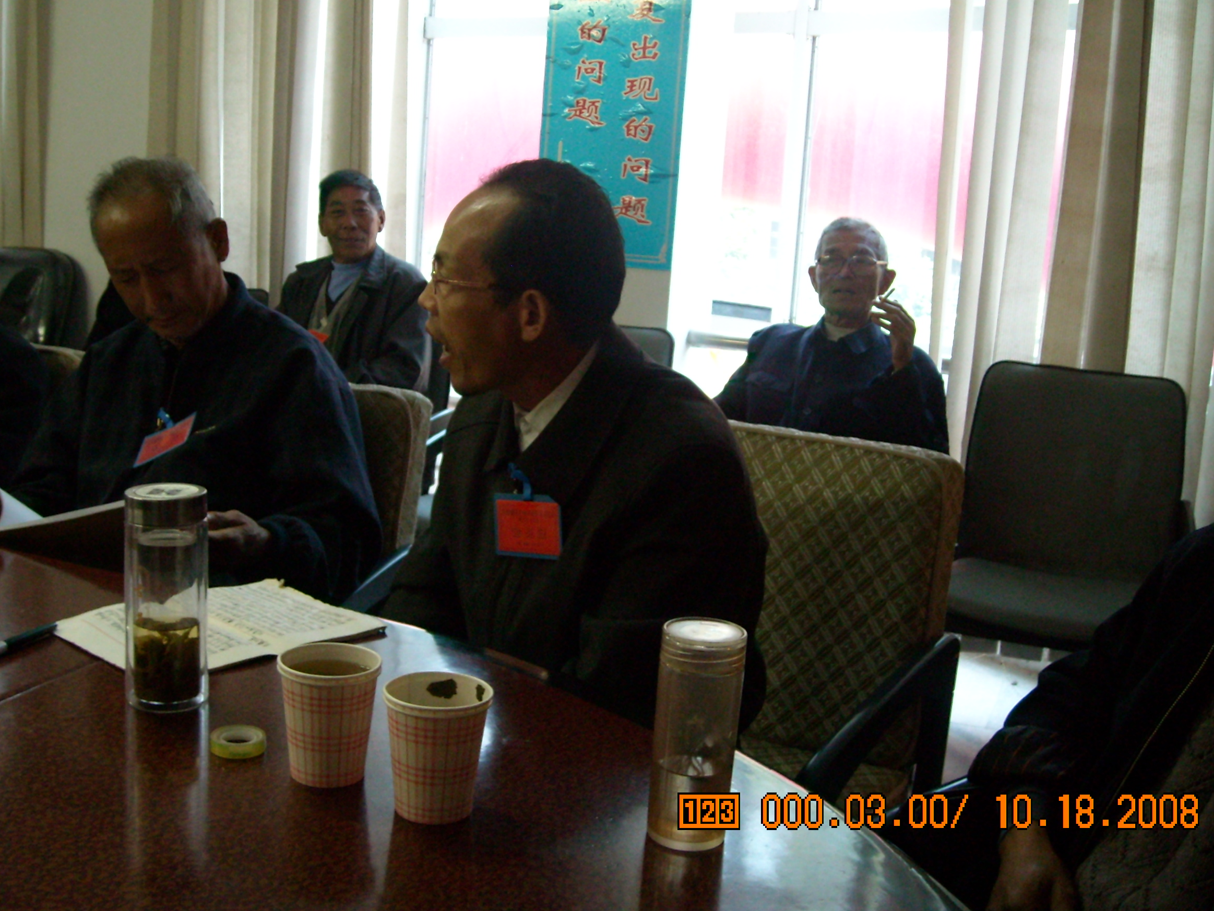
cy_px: 410
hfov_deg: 47.8
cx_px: 581
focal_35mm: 39
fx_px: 1368
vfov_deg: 36.8
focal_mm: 5.7
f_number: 2.8
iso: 400
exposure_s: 1/30
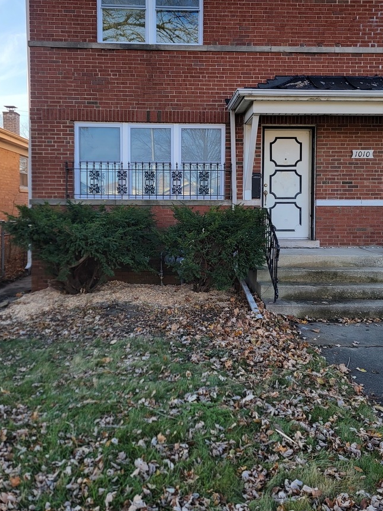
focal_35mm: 30
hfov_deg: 46.8
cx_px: 202
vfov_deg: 59.6
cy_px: 210
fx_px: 443
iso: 16
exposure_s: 1/163
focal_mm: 6.7
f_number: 1.8
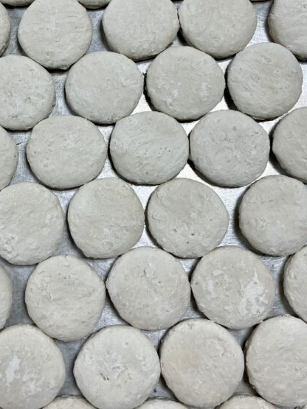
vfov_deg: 38.9
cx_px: 98
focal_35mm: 48
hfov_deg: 30.0
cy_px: 117
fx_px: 568
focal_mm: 5.1
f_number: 1.6
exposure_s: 1/153
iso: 40
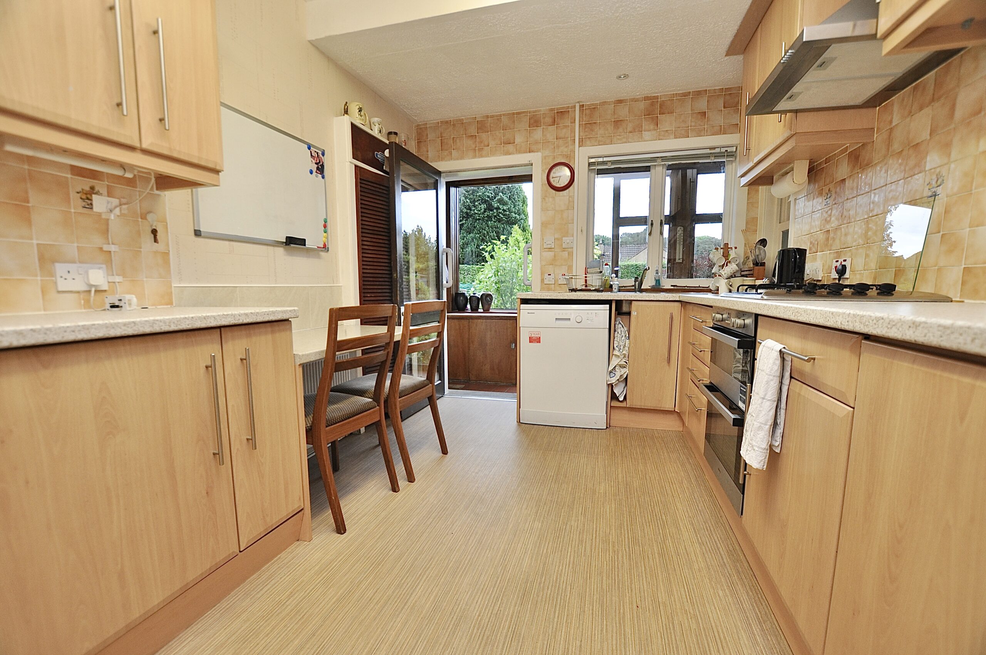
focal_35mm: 15
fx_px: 410
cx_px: 493
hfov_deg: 100.5
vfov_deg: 77.2
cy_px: 328
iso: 400
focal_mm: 10
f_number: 4.5
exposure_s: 1/80
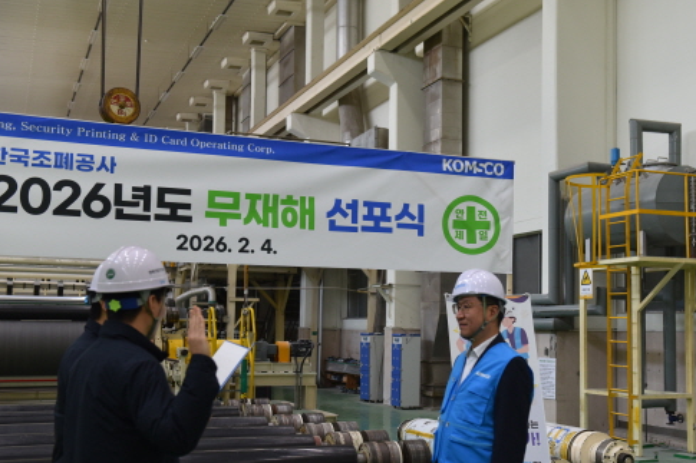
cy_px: 268
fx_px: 908
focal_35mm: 47
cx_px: 395
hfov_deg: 41.8
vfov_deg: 28.6
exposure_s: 1/60
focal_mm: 38
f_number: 3.5
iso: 800
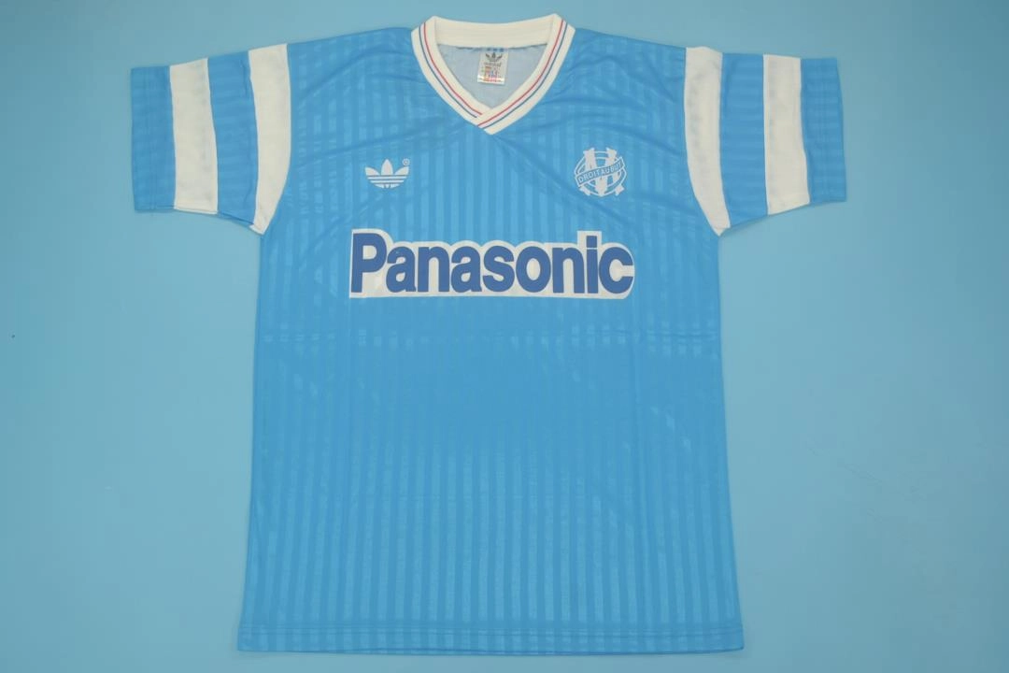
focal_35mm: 36
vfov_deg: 36.9
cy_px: 336
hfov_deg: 53.1
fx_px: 1009
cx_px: 504
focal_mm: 24
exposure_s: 1/125
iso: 200
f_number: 4
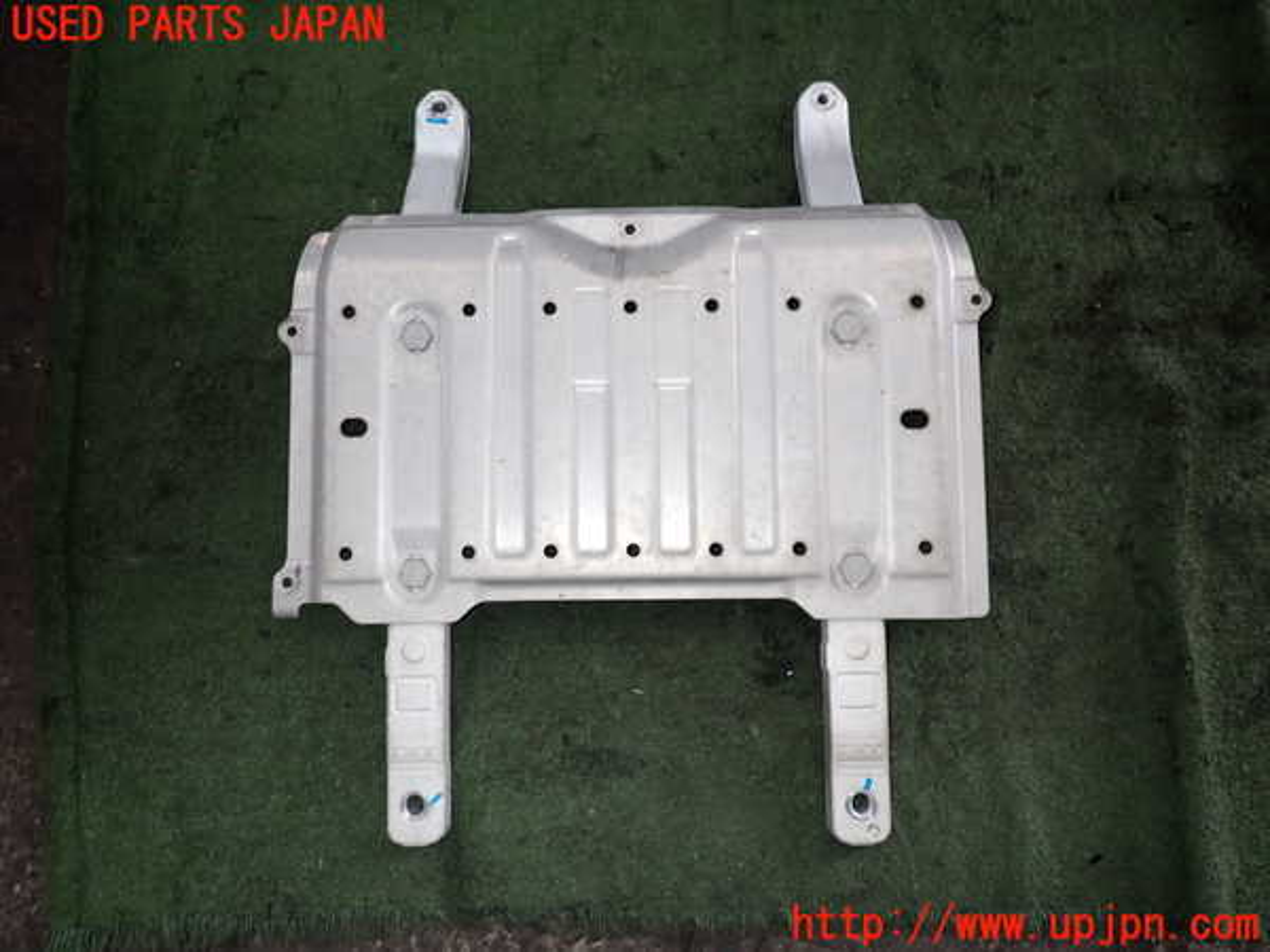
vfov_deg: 54.9
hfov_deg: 69.4
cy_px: 476
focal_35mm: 25
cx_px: 635
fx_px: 917
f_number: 2
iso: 160
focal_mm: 4.5
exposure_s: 1/60
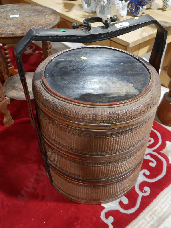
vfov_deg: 51.3
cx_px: 86
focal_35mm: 36
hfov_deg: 39.7
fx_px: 237
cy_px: 114
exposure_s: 1/60
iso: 1000
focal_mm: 18
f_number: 4
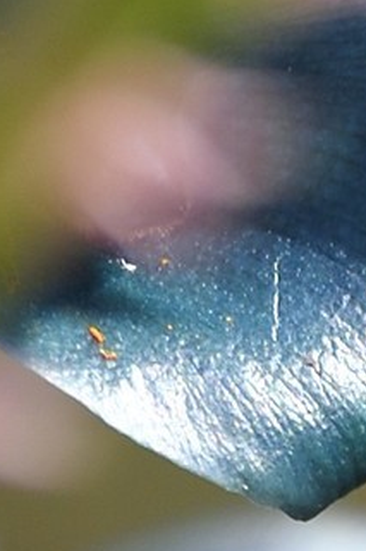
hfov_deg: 0.9
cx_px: 144
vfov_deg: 1.4
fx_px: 22913
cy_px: -1246
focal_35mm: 1501
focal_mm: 200
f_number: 6.3
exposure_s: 1/400
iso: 200
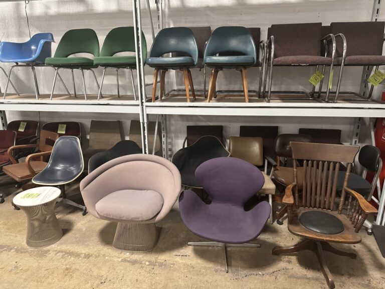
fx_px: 267
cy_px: 144
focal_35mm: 24
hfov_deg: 71.6
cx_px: 192
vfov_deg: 56.8
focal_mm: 6.86
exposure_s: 1/40
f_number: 1.78
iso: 640
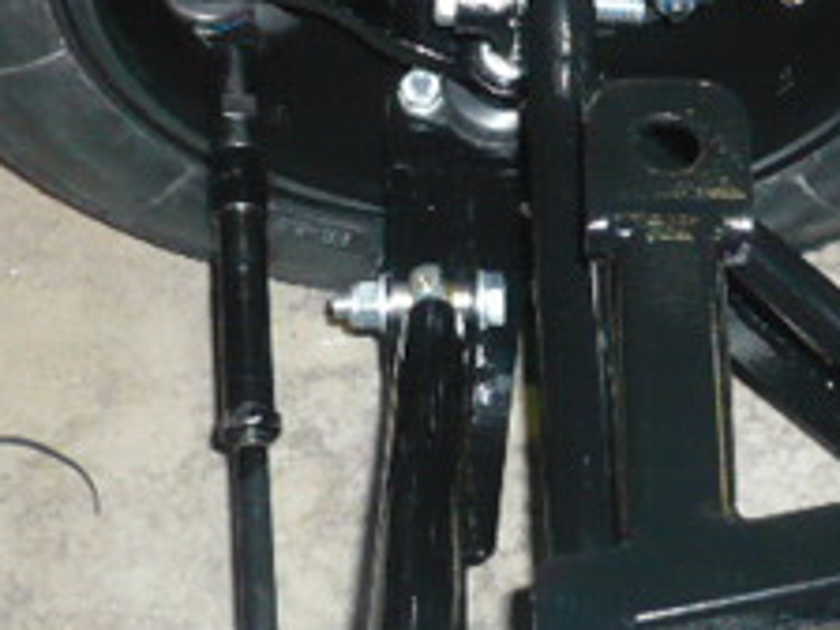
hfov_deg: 19.4
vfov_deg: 14.6
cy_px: 49
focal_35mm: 100
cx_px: 686
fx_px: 2427
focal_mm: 5.8
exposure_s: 1/30
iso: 320
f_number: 2.8
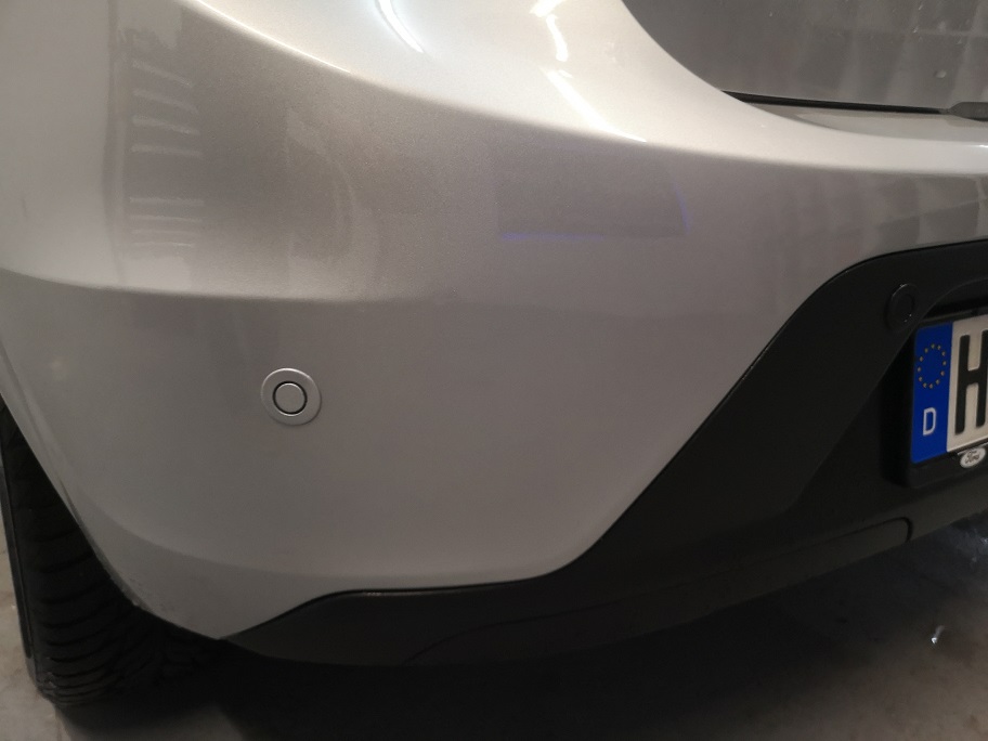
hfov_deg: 65.3
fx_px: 771
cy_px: 370
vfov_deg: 51.4
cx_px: 494
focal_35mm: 27
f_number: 1.8
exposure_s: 1/100
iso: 400
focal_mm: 3.95
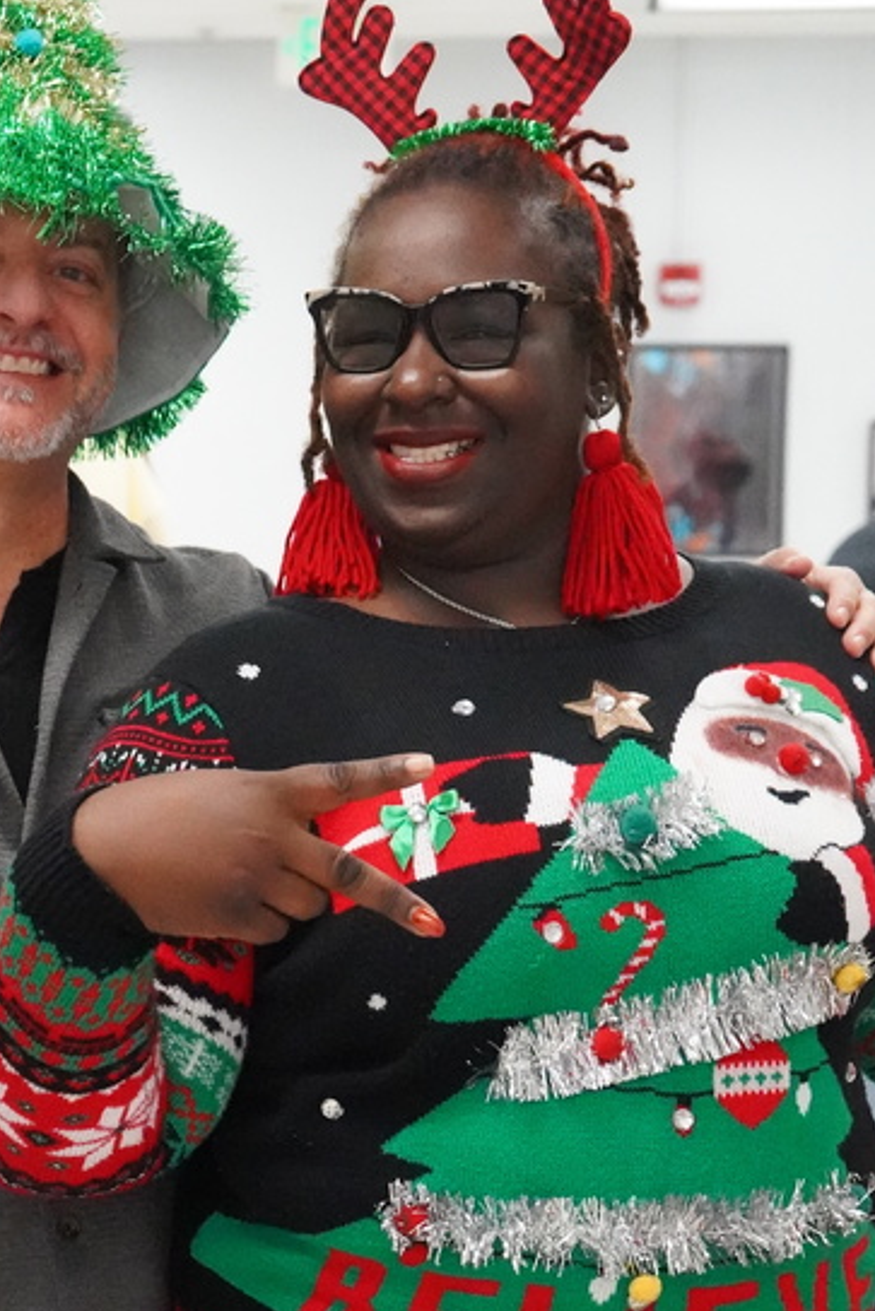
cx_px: 271
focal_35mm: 81
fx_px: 2951
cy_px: 978
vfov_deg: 24.8
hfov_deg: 16.8
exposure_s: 1/800
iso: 32000
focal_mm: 43
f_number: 4.5
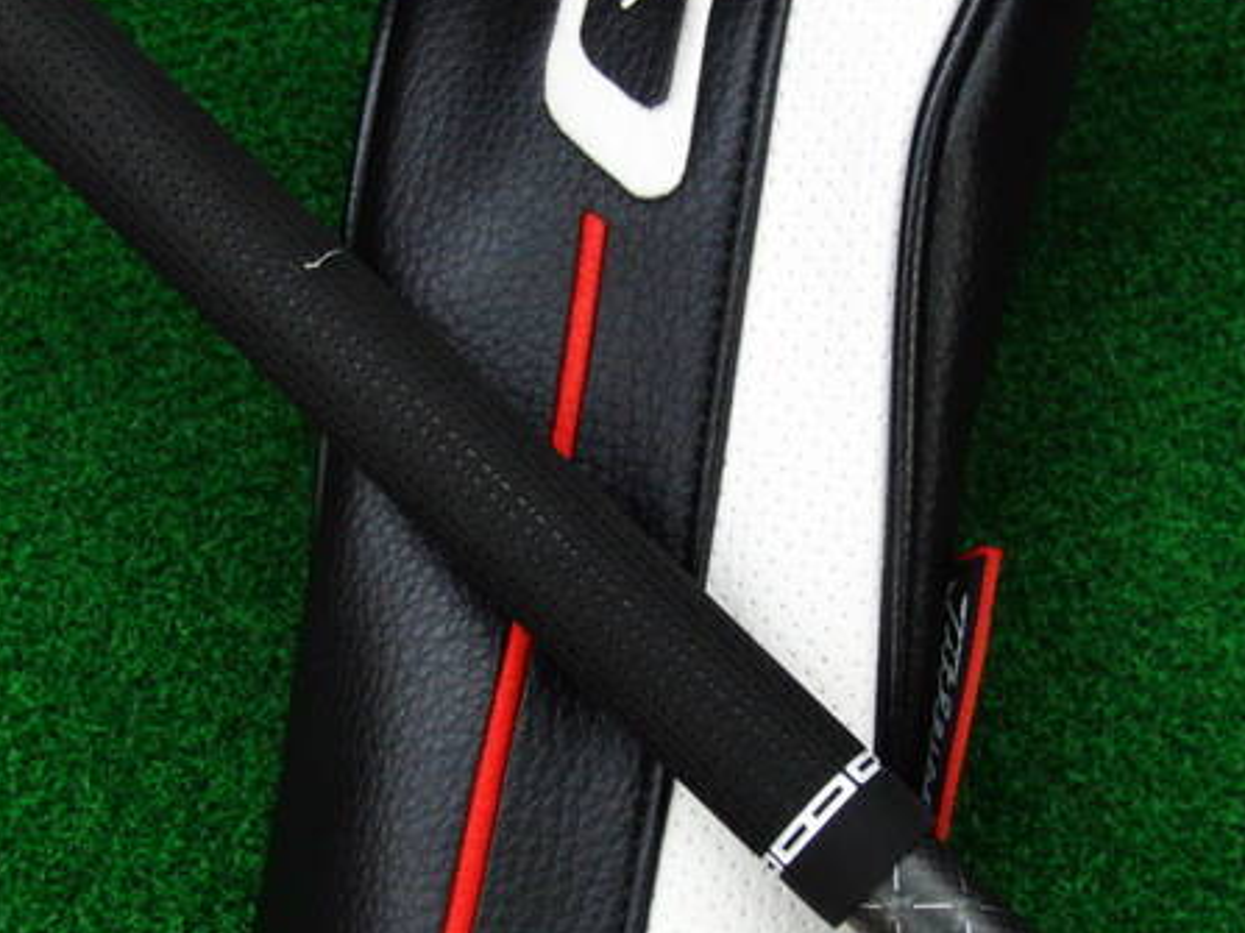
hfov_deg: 36.2
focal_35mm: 53
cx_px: 602
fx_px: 1906
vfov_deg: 27.5
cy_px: 560
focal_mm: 6.42
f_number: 3.6
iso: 400
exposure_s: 1/60
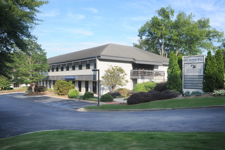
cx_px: 112
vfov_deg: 41.0
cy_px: 75
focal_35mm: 32
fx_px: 200
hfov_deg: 58.8
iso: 200
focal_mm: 32
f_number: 9
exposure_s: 1/160
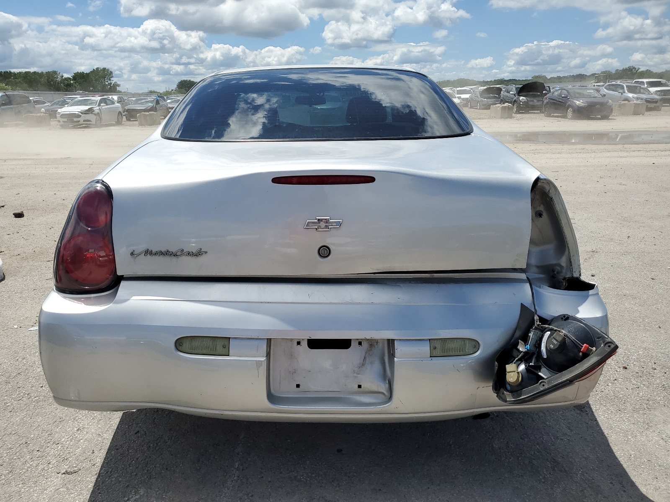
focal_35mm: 26
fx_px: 503
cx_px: 335
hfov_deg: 67.3
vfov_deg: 53.1
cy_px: 251
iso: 50
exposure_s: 1/5000
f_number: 1.5
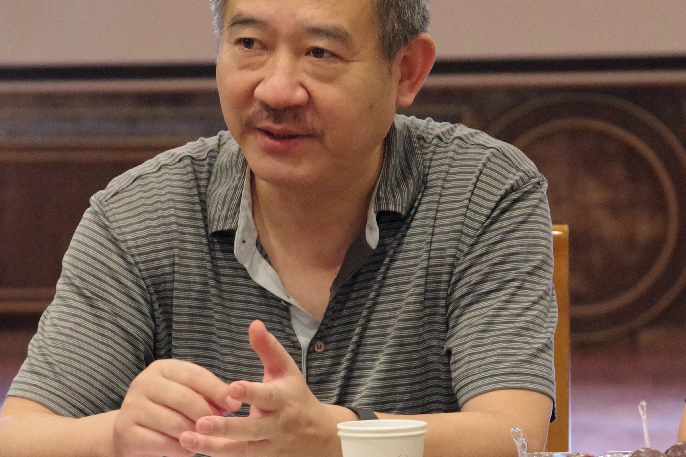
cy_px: 165
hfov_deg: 12.8
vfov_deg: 8.6
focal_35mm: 160
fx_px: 3048
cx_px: 261
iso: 6400
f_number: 4
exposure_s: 1/125
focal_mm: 70
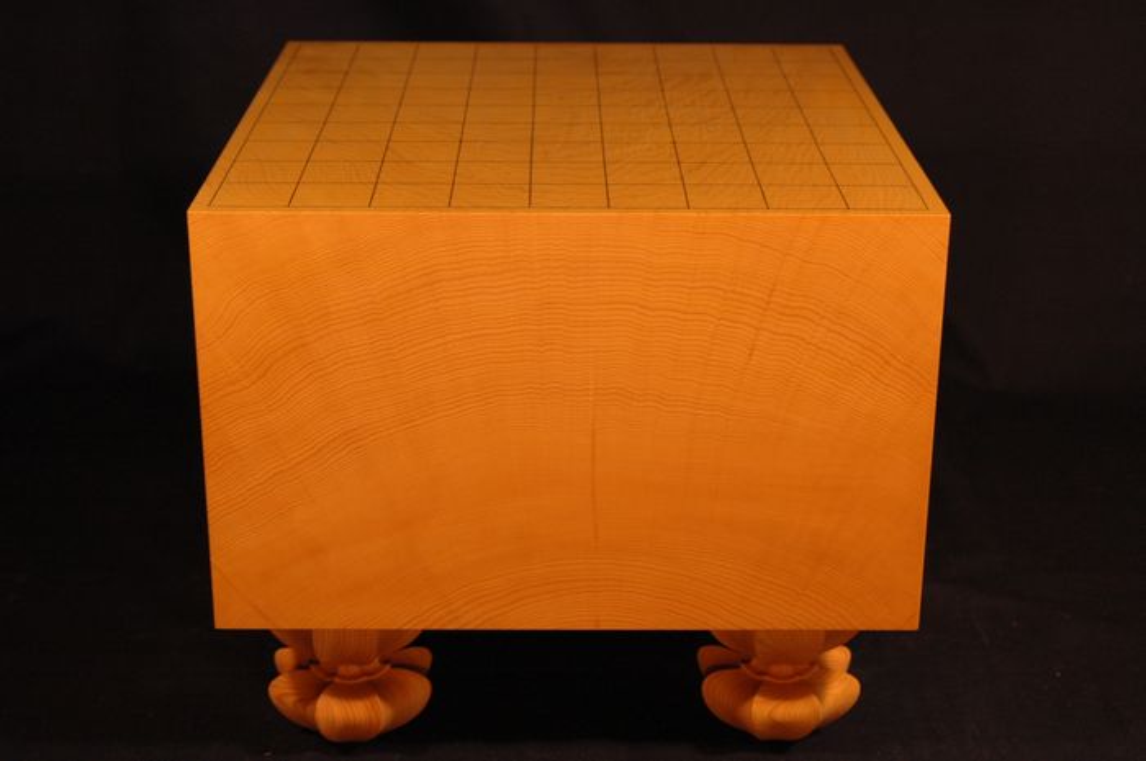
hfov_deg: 30.5
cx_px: 573
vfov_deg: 20.6
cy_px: 380
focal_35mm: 66
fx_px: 2099
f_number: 5
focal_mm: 44
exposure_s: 1/30
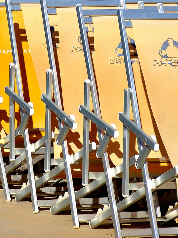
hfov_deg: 5.1
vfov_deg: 6.8
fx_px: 1996
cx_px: 0
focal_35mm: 291
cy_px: -60
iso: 100
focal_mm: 80
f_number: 6.3
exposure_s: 1/1000
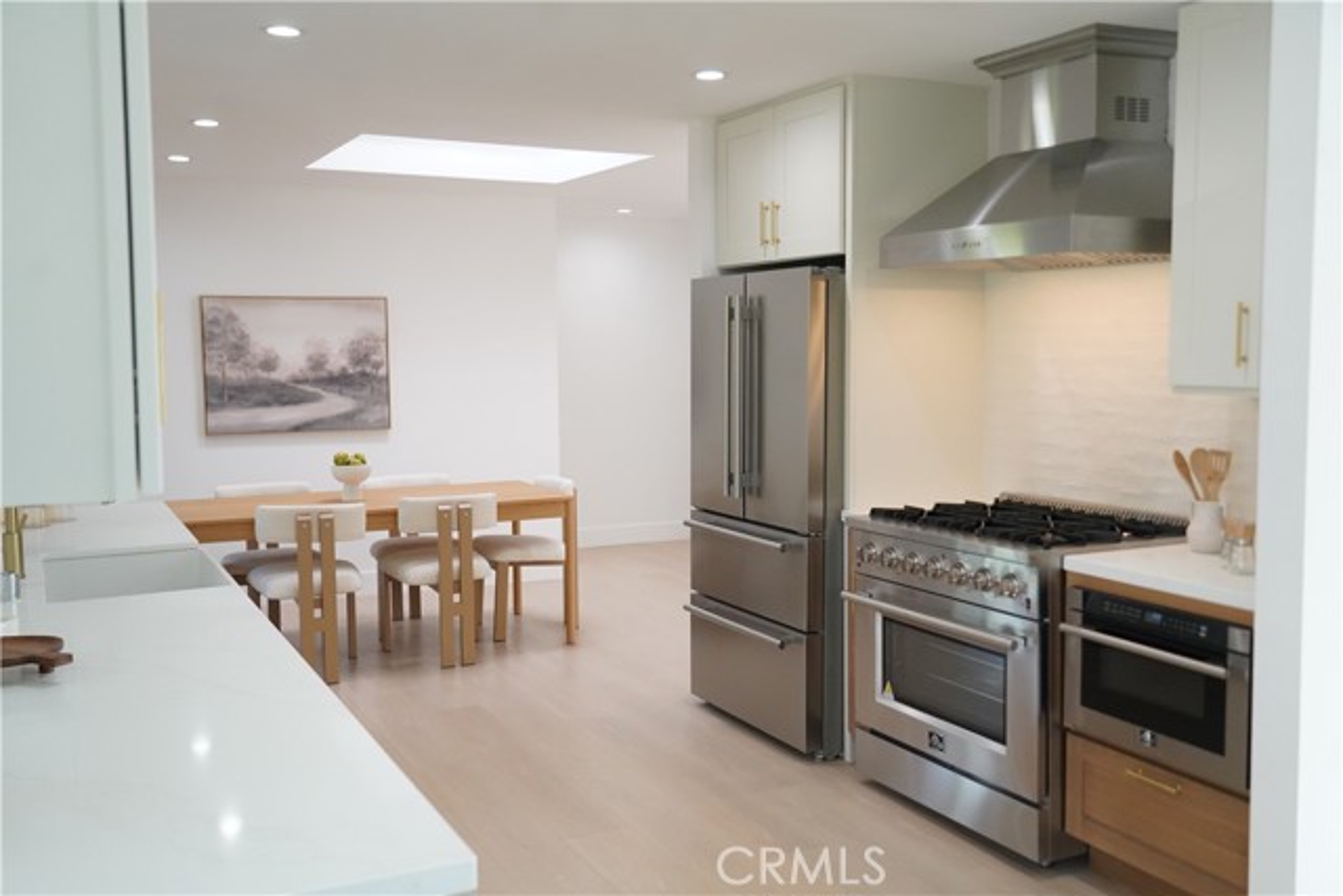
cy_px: 448
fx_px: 1194
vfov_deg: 41.1
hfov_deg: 58.7
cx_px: 672
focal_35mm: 32
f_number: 4
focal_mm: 32
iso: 5000
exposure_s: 1/800
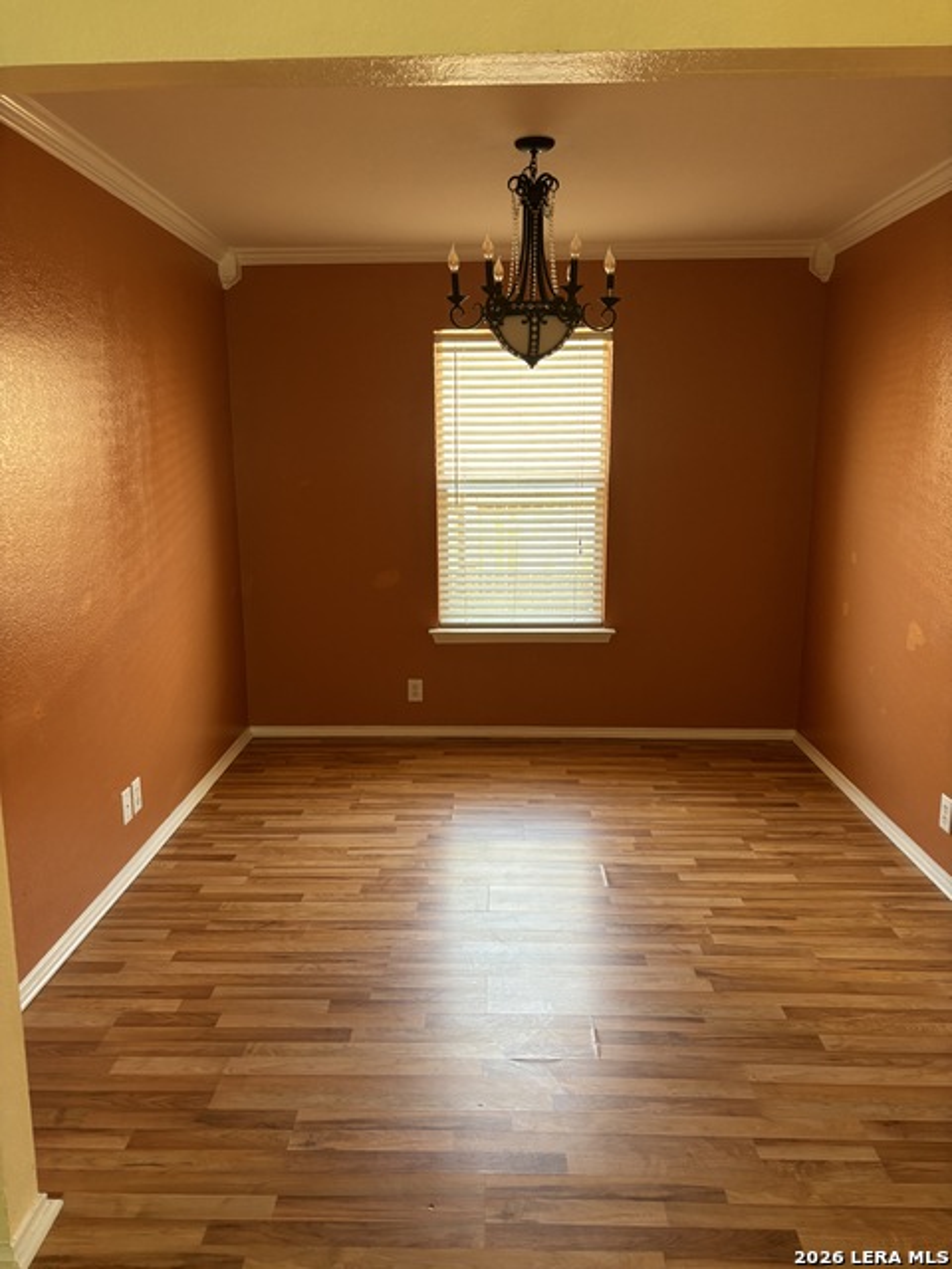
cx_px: 476
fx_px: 953
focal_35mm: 26
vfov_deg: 67.3
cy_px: 634
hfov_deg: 53.1
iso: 160
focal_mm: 5.96
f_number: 1.6
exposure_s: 1/60
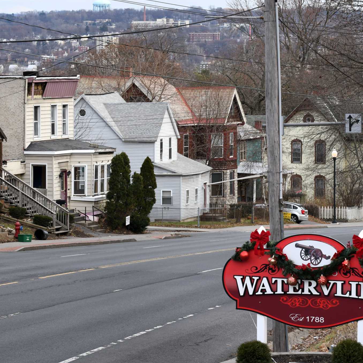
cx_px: 214
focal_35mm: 154
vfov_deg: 11.3
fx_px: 1827
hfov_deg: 11.3
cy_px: 181
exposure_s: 1/250
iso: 640
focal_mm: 80
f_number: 13
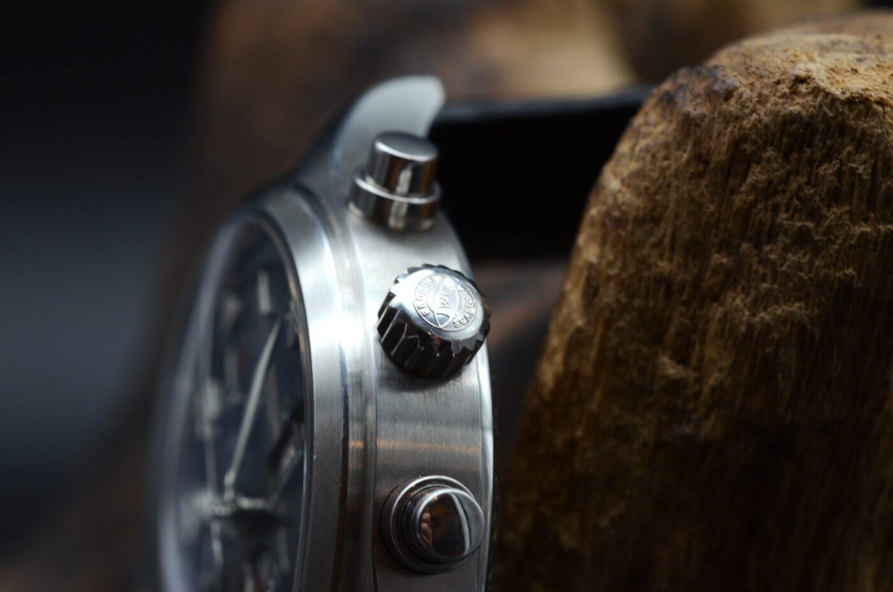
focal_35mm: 90
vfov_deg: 15.1
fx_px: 2228
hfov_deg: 22.7
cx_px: 446
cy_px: 296
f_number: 11
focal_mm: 60
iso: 500
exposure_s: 1/40
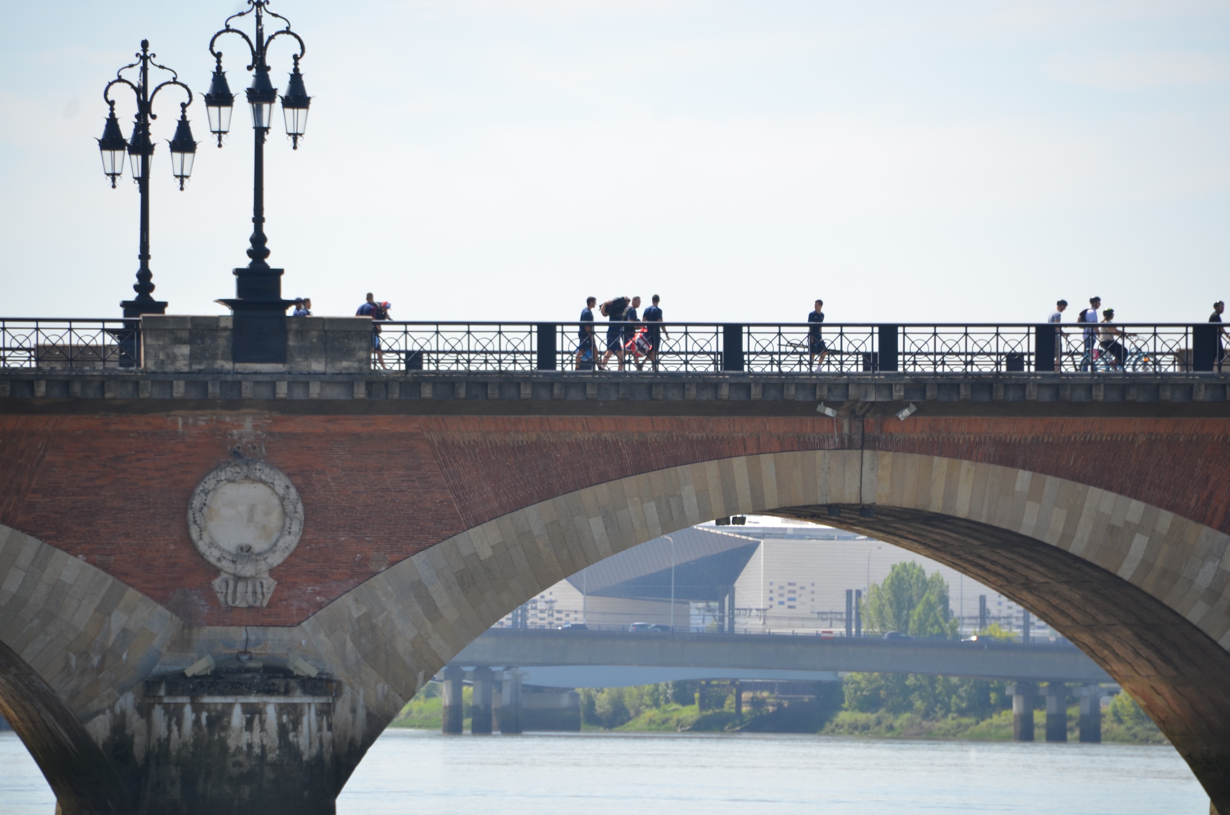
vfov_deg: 4.6
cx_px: 615
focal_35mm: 300
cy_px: 408
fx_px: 10229
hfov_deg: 6.9
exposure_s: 1/250
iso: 100
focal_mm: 200
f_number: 7.1
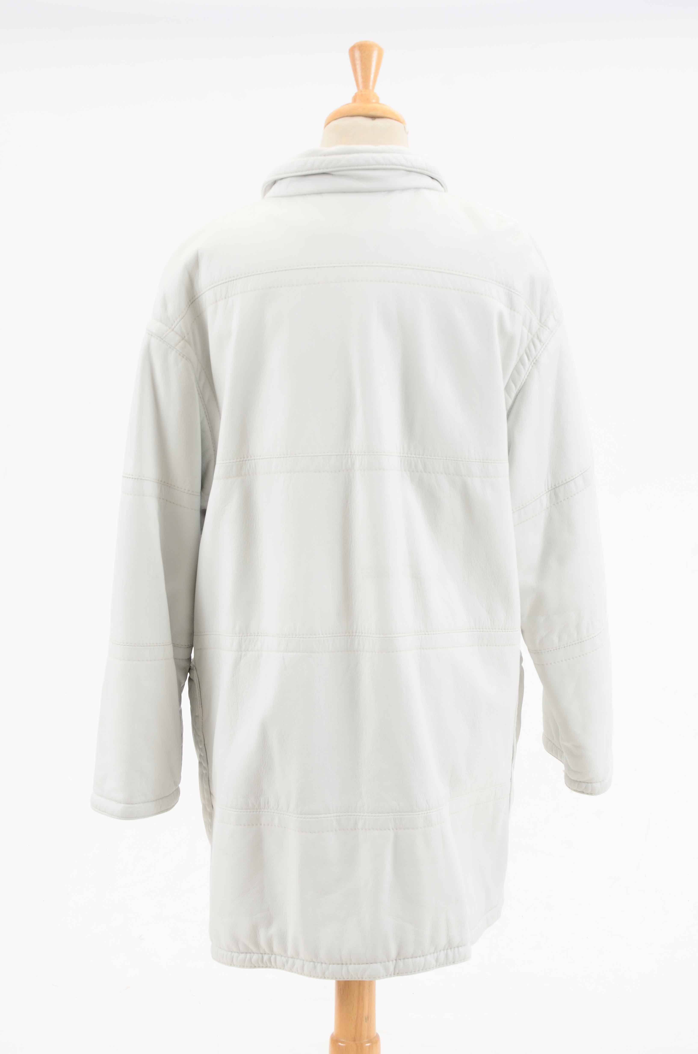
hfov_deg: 18.1
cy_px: 527
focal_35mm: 75
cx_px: 349
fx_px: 2191
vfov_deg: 27.0
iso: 160
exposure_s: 1/80
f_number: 8
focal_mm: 50
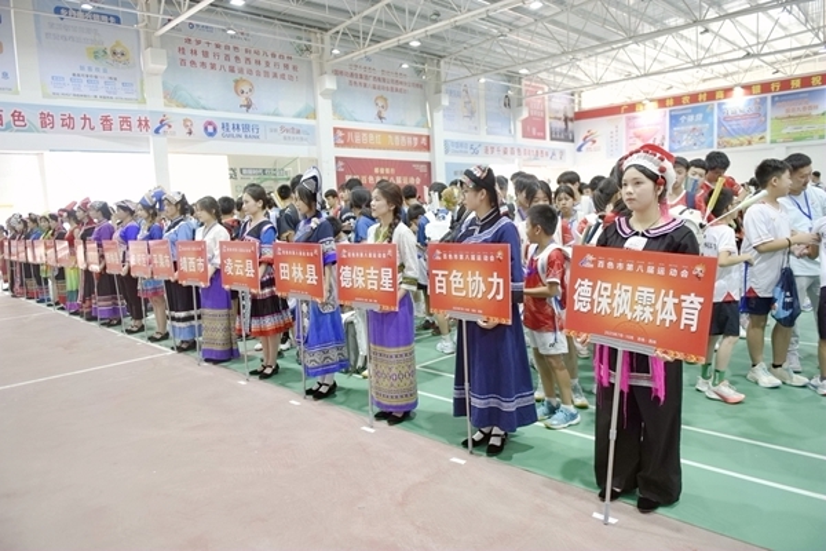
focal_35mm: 24
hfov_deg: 73.7
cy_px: 276
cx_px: 413
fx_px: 551
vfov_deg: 53.1
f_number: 2.8
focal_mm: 24
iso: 800
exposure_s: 1/100
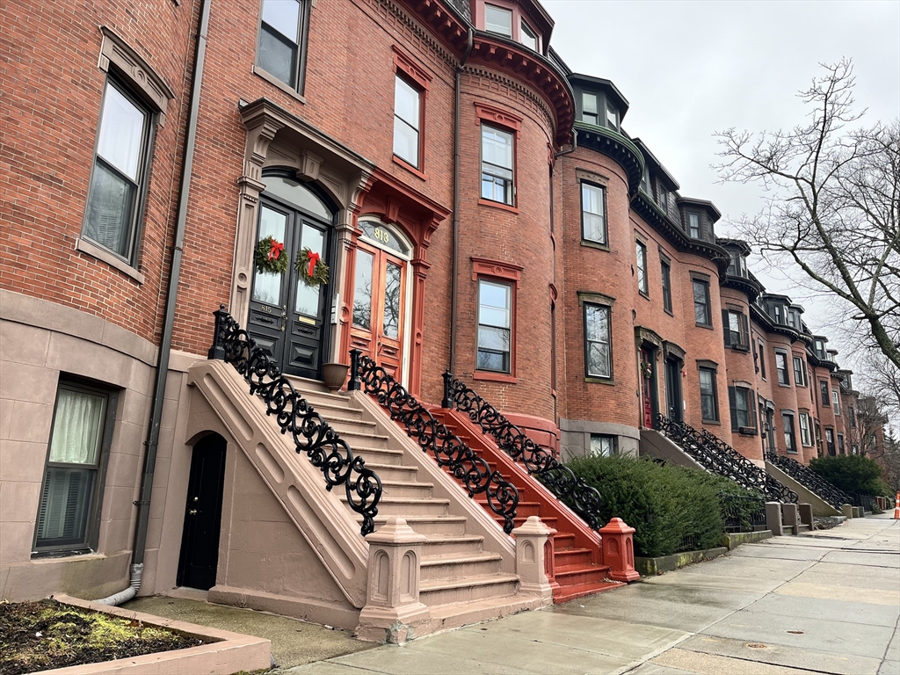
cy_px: 338
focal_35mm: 26
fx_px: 676
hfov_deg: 67.3
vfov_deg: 53.1
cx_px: 450
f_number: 1.6
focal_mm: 5.1
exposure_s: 1/164
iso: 50
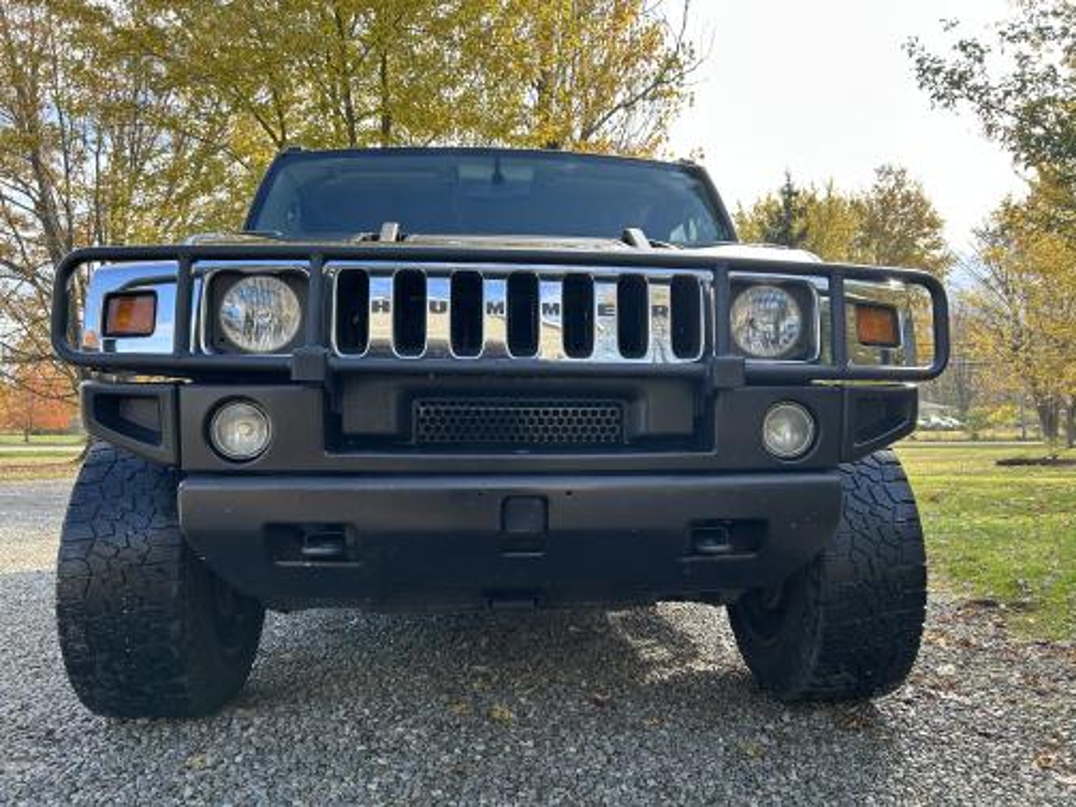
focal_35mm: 26
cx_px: 538
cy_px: 404
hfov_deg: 67.3
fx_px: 808
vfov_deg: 53.1
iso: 50
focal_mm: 5.7
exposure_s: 1/687
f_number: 1.5
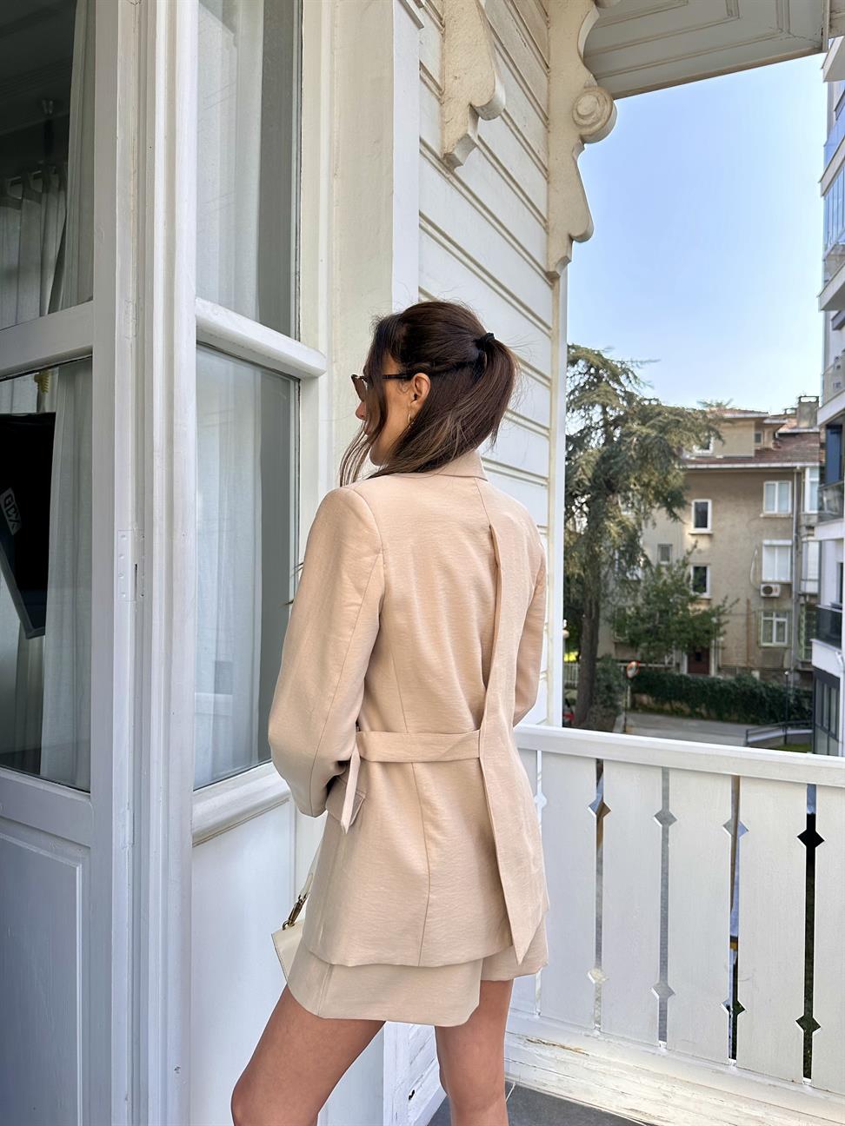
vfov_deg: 71.6
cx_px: 422
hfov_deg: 56.8
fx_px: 781
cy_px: 563
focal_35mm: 24
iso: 80
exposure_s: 1/1321
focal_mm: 6.86
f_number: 1.78
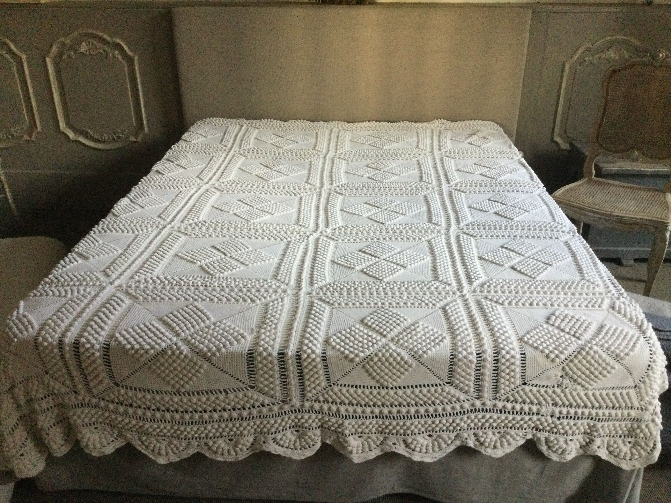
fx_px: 601
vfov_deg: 45.4
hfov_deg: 58.4
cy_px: 252
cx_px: 336
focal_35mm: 31
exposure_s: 1/33
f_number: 2.4
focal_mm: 3.3
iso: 250
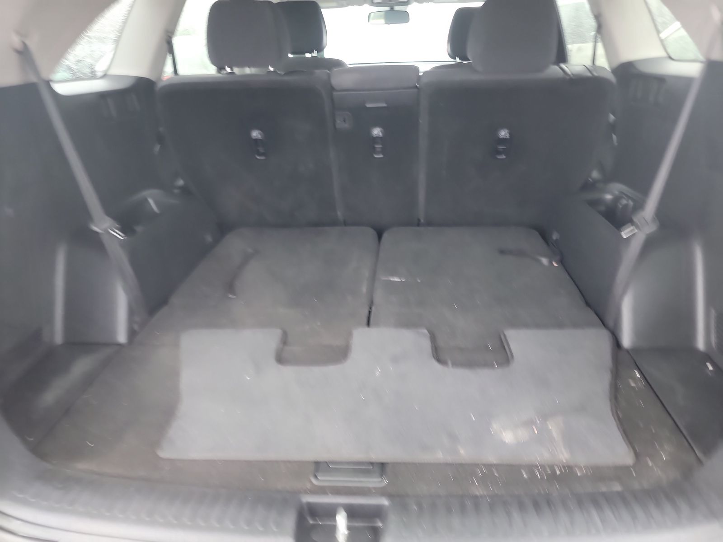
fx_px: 501
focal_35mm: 24
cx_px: 362
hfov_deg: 71.6
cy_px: 271
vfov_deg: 56.8
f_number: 1.8
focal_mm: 6.7
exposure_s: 1/19
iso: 782
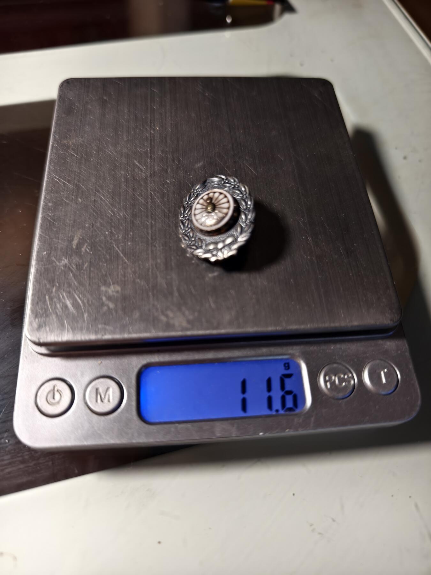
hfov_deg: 58.9
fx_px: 382
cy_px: 288
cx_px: 216
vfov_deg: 73.9
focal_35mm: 23
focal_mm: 8.67
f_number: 1.75
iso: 126
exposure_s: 1/100
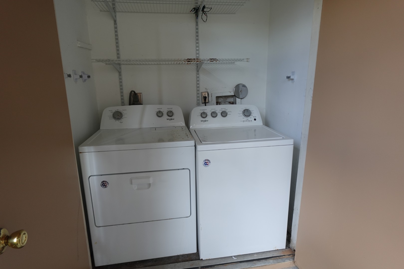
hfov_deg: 84.0
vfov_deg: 61.9
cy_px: 134
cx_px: 202
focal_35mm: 20
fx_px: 224
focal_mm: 7.6
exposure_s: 1/100
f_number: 2
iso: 125
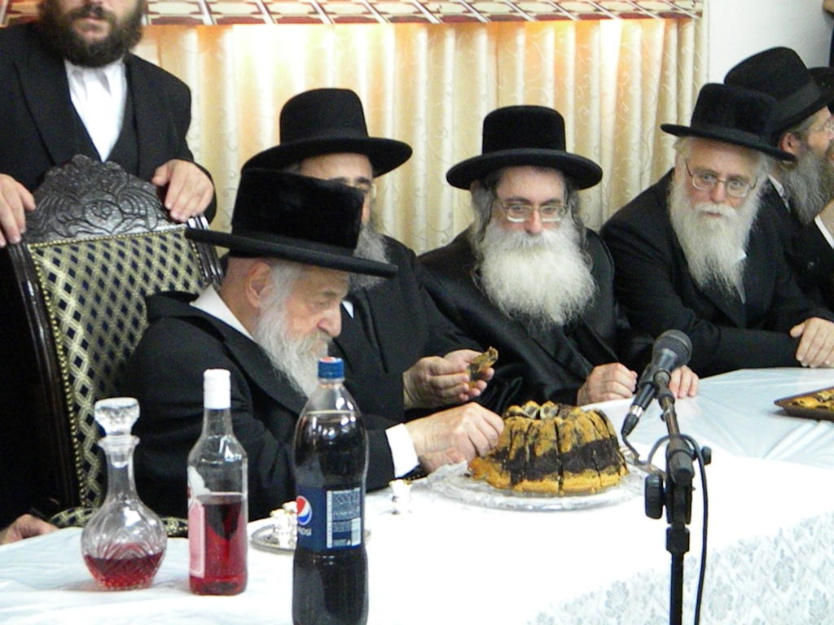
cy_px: 312
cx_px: 417
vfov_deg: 17.8
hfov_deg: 23.6
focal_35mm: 83
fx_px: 2000
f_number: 4.5
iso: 1983
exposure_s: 1/62.8
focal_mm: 15.1
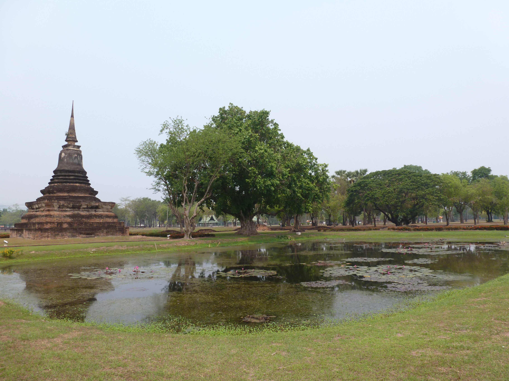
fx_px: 353
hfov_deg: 71.6
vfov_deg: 56.8
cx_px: 254
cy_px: 190
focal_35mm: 24
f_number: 4
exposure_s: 1/500
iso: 100
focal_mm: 4.3
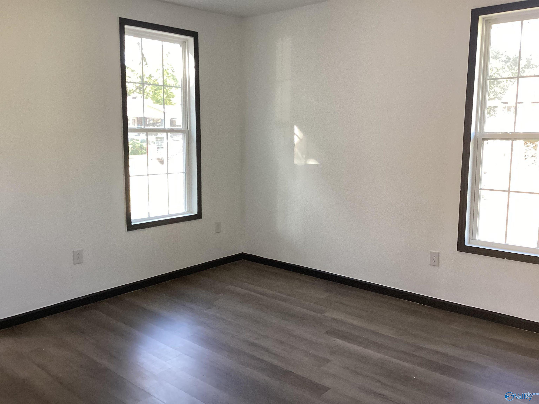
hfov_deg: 58.4
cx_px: 270
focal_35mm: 31
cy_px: 202
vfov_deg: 45.4
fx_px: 483
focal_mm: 3.3
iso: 80
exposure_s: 1/60
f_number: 2.4
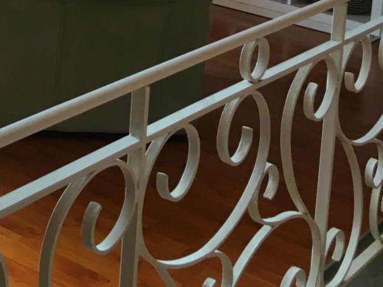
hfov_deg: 21.5
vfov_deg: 15.4
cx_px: 38
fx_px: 984
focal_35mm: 89
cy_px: -135
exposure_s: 1/33
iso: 100
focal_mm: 4.15
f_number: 2.2
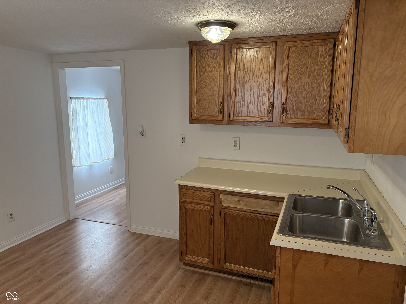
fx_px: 305
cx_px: 203
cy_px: 152
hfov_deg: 67.3
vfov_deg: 53.1
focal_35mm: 26
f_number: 1.6
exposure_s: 1/120
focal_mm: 5.96
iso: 160
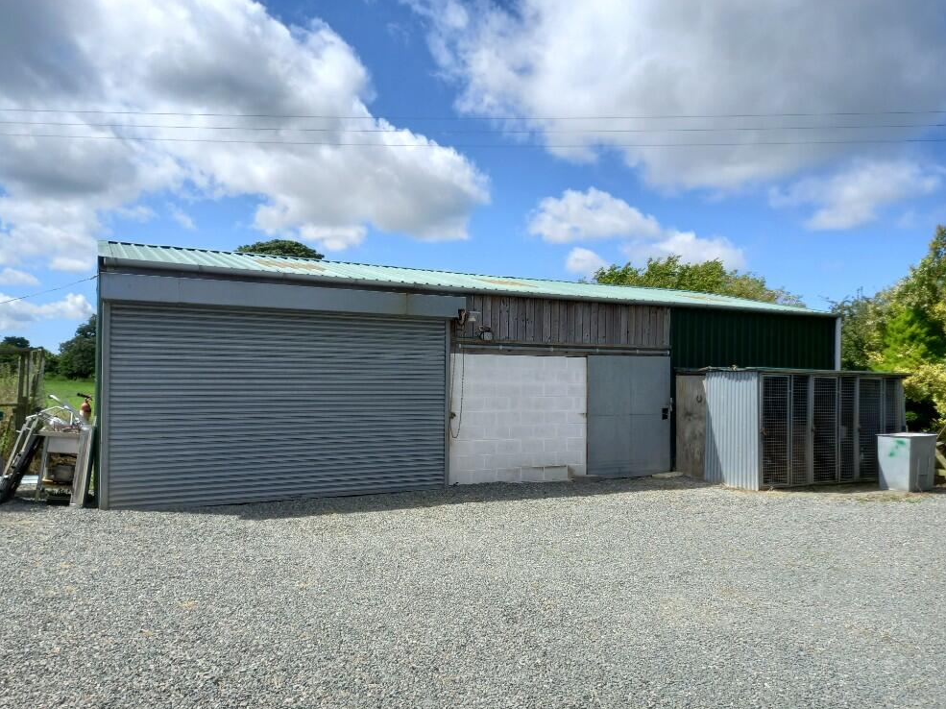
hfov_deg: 67.3
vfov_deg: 53.0
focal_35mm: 26
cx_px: 475
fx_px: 710
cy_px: 367
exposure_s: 1/803
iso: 25
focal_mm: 4.6
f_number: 2
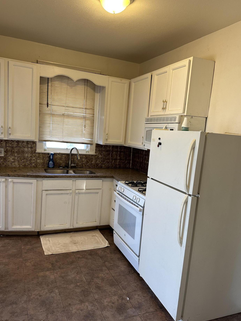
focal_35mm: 26
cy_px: 167
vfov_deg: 67.3
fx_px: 241
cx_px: 117
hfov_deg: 53.1
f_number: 1.78
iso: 160
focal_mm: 6.86
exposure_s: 1/60
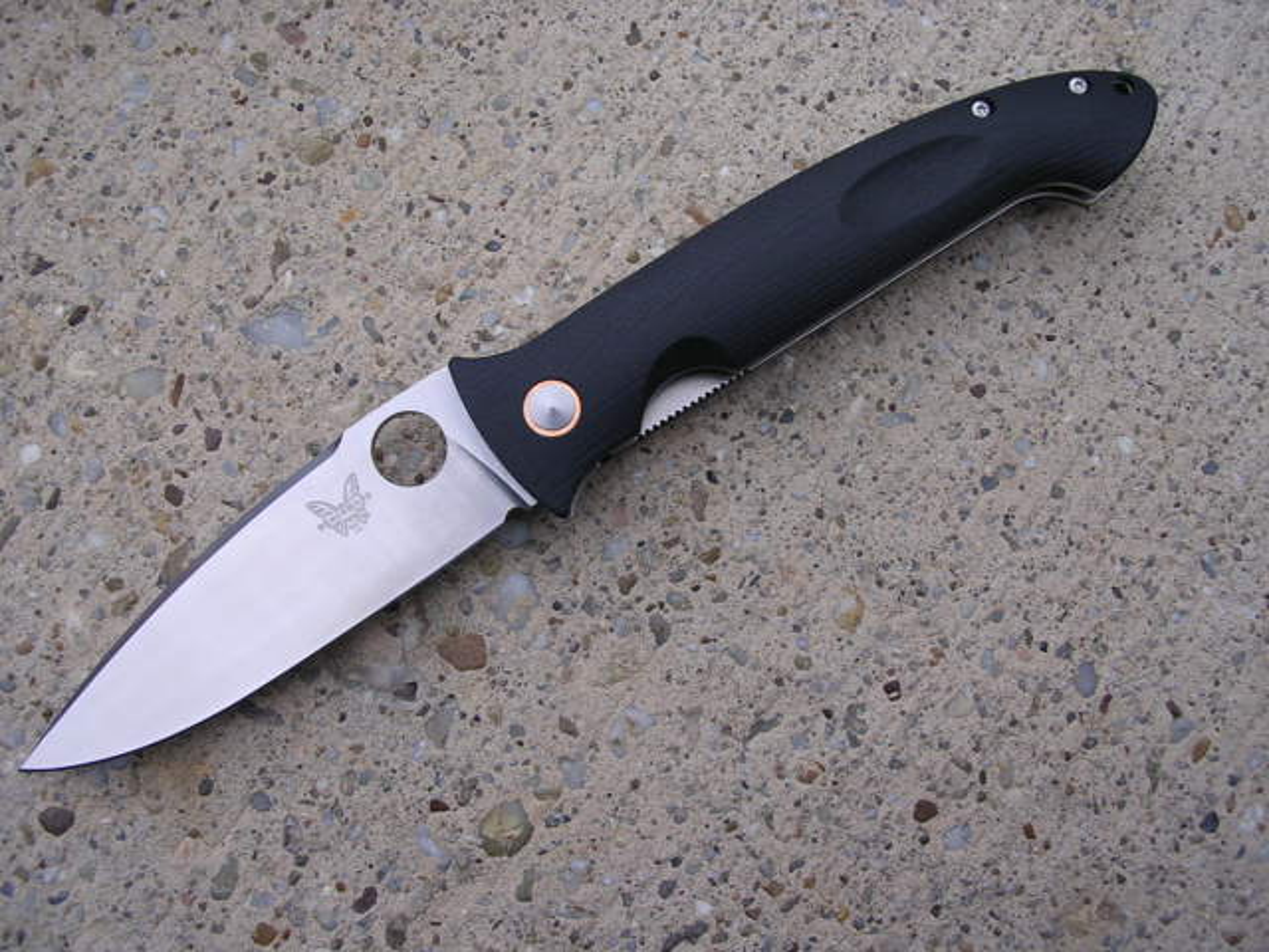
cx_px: 634
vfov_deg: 37.7
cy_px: 476
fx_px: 1393
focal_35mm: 38
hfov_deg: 49.0
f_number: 2.8
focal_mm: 5.8
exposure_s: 1/306
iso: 100
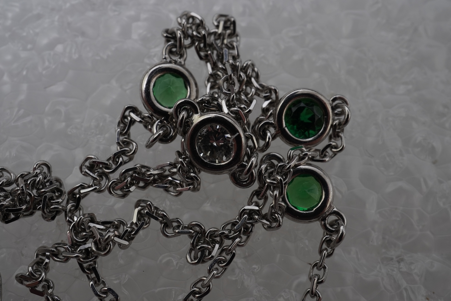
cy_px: 150
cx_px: 226
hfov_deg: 43.6
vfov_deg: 29.9
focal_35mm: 45
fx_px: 564
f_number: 22
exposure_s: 1/125
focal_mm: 30
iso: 400
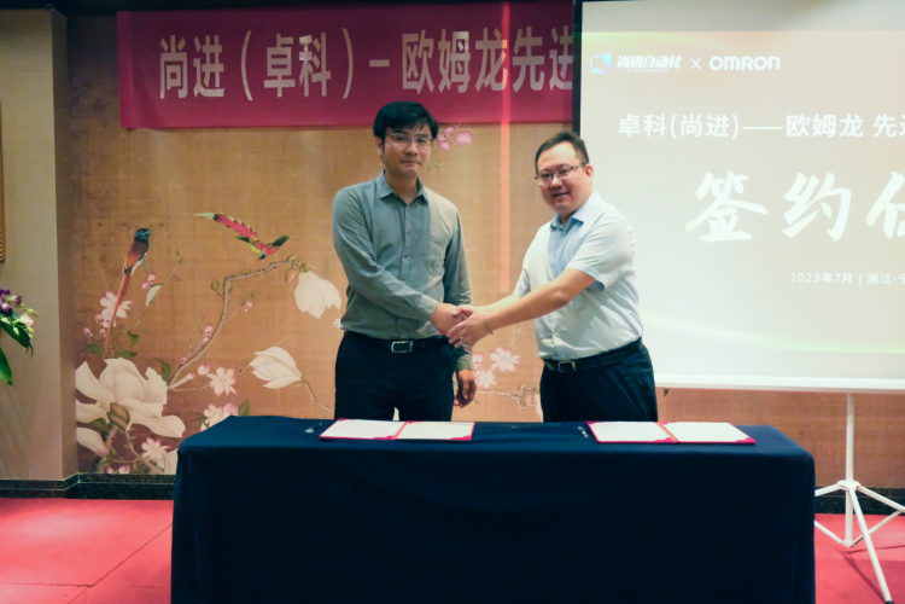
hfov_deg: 32.4
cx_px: 452
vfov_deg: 21.9
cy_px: 302
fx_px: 1558
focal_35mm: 62
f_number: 4
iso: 12800
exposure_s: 1/200
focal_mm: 41.1
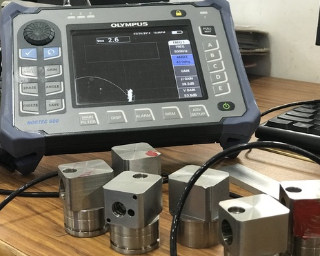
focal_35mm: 60
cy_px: 127
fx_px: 568
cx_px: 159
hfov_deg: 31.5
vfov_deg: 25.4
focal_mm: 6.6
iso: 200
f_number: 2.8
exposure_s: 1/50
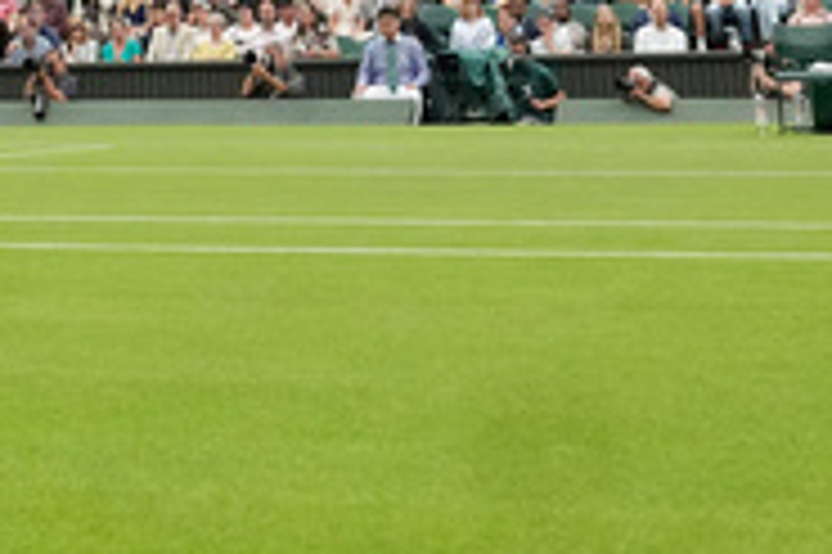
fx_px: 2563
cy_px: -930
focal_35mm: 111
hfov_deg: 18.0
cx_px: 9
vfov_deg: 10.1
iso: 2500
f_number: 2.8
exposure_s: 1/3200
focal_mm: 20
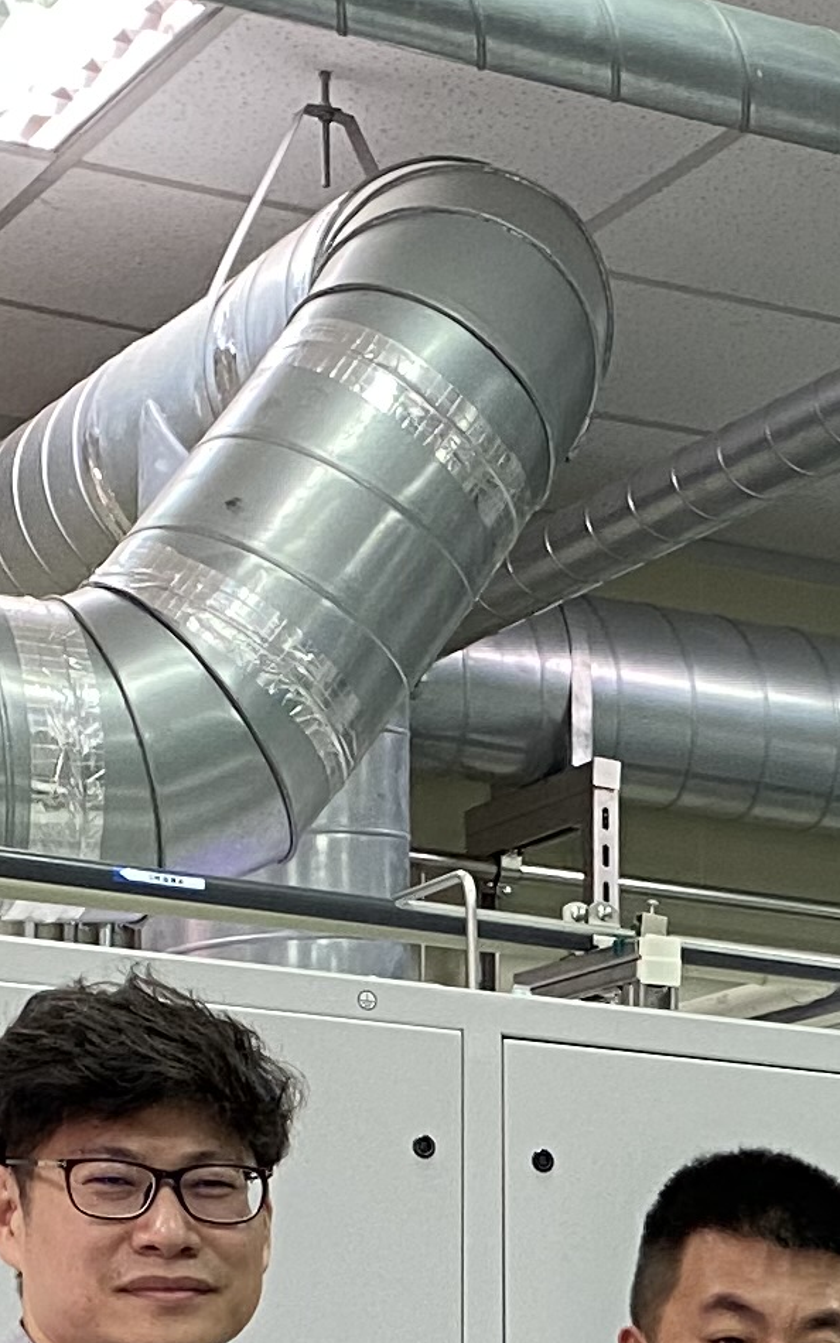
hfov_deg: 10.7
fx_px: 4284
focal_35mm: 117
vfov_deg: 16.5
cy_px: 1927
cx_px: 1397
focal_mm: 4.25
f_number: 1.8
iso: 125
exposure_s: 1/60
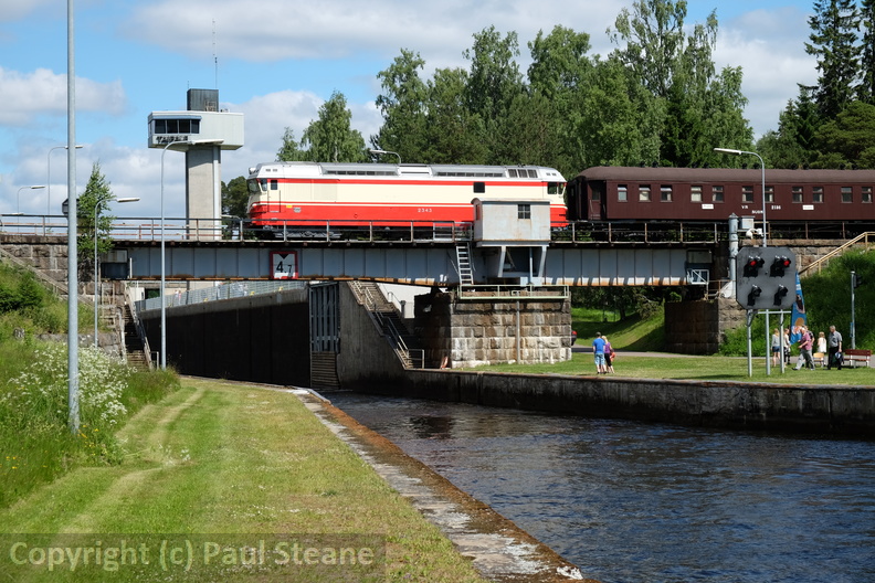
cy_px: 292
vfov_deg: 19.7
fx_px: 1677
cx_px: 438
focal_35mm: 69
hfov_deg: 29.2
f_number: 8
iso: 200
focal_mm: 46.3
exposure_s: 1/400
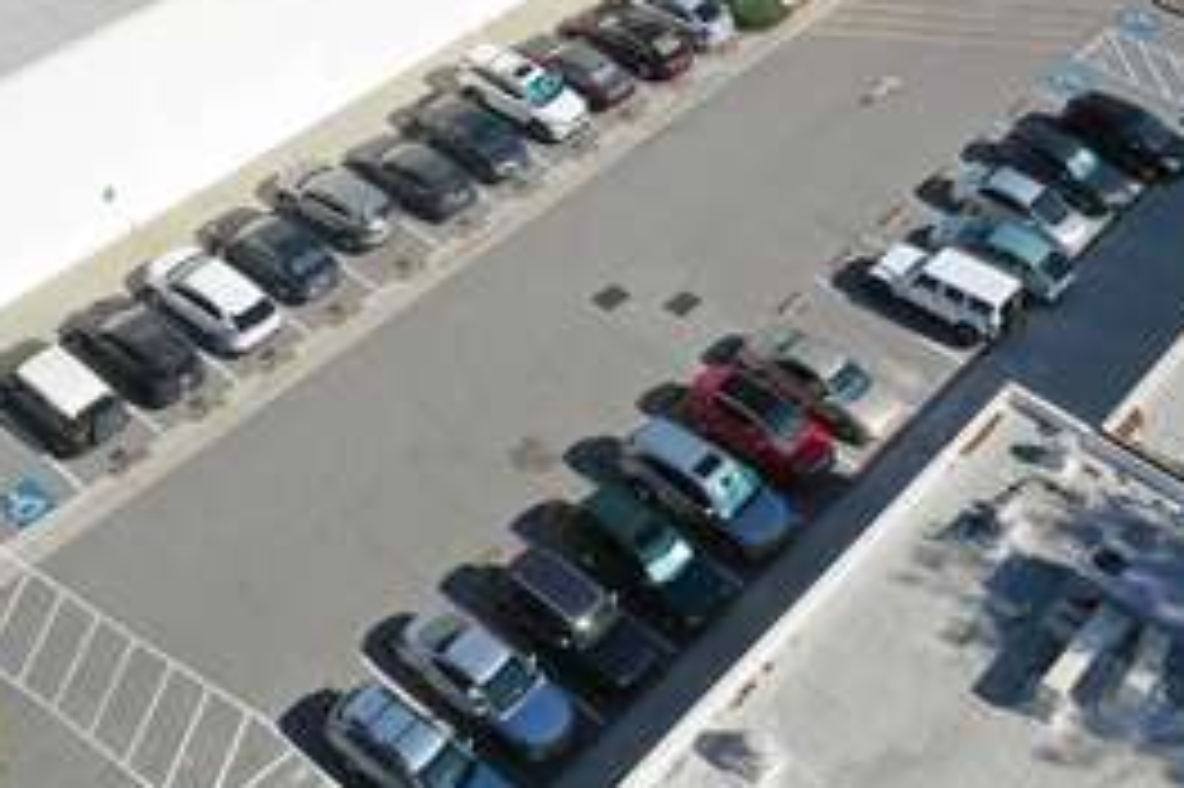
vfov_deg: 27.9
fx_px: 1578
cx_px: 459
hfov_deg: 40.9
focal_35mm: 48
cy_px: 284
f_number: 6.3
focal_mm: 10.26
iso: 100
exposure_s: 1/500
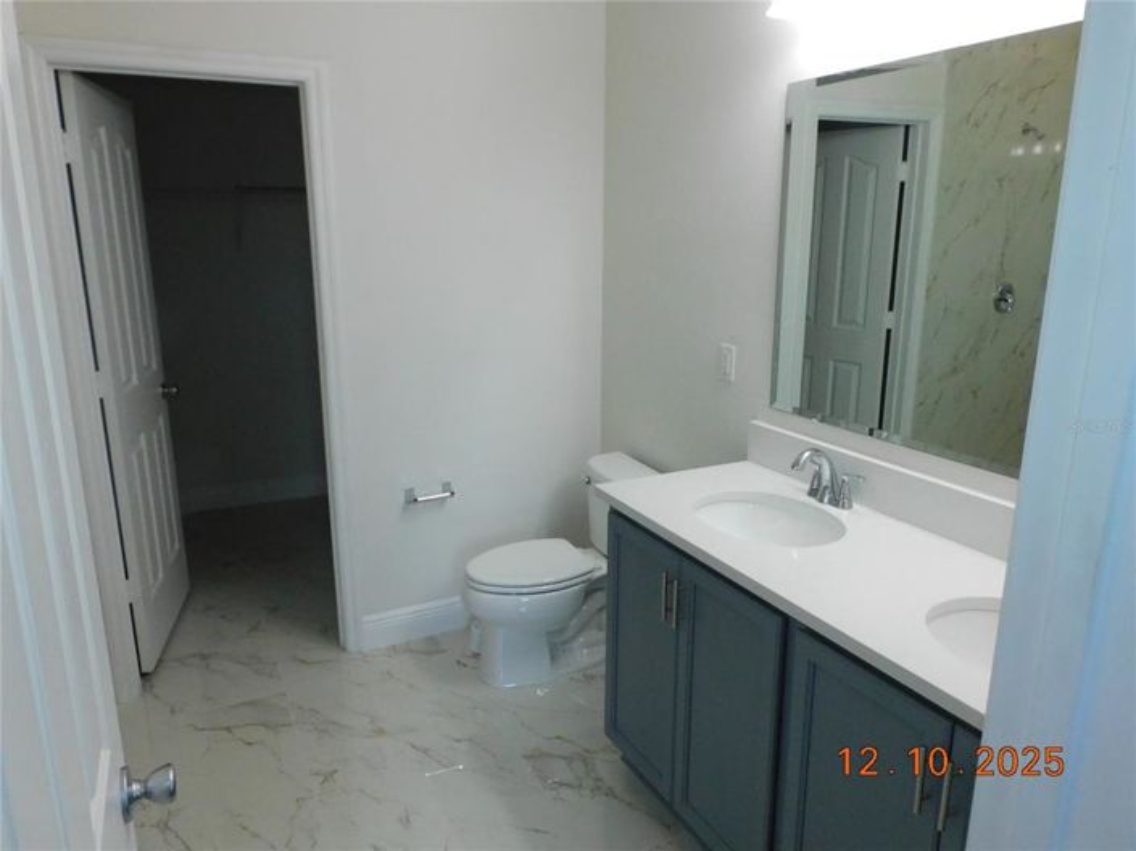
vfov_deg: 56.8
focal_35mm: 24
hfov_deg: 71.6
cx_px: 568
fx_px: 787
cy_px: 426
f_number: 3.3
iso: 400
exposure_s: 1/125
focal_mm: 4.3
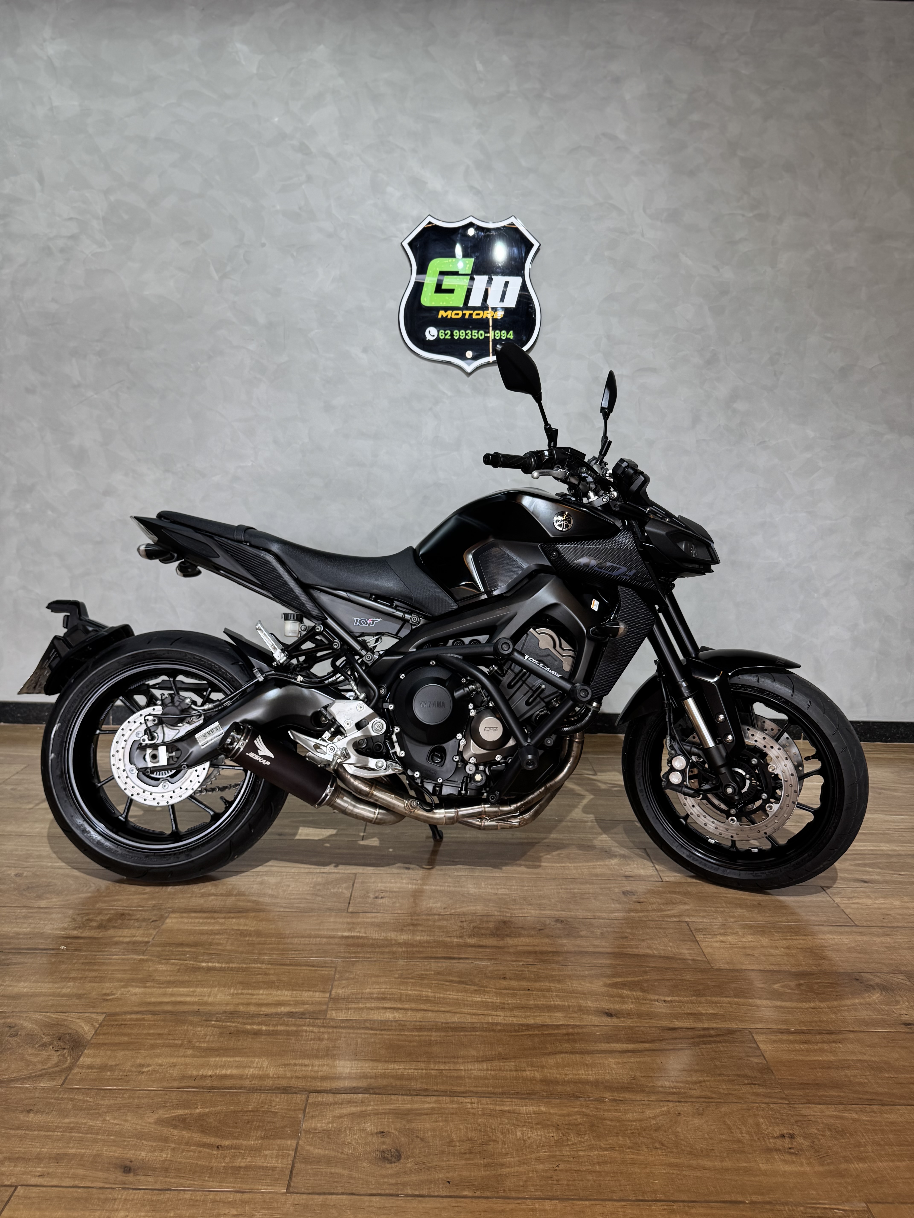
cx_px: 457
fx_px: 845
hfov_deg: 56.8
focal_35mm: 24
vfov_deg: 71.6
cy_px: 609
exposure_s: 1/120
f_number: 1.78
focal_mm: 6.76
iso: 160
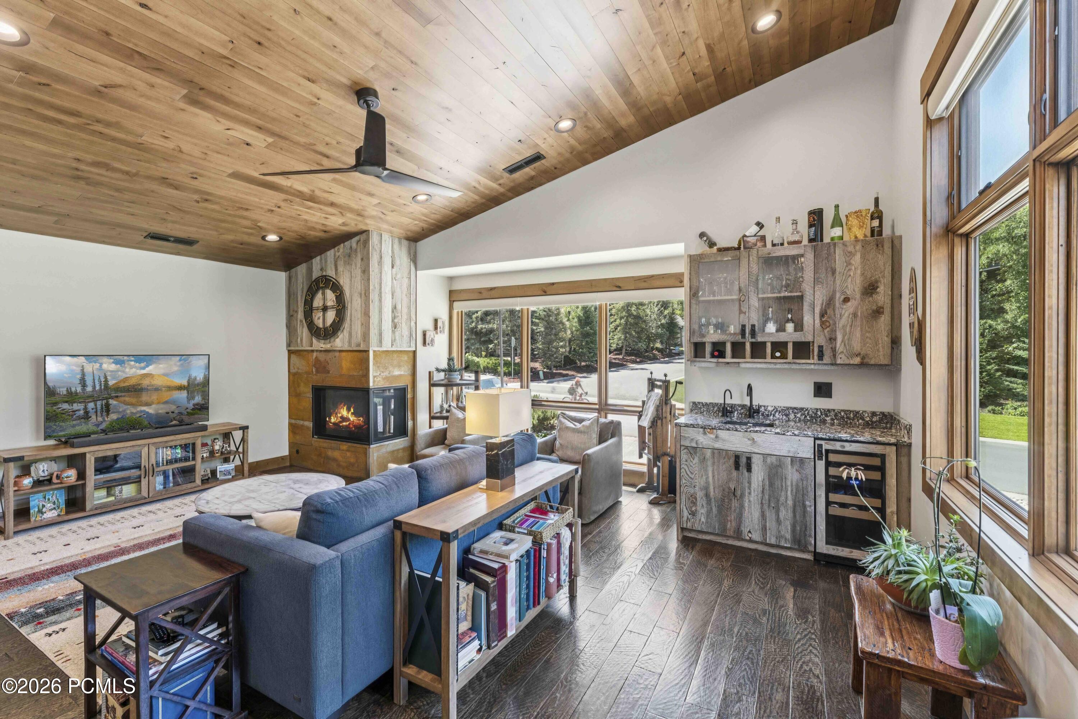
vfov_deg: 75.5
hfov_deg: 98.5
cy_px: 360
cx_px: 539
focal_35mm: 16
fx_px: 464
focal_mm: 15.5
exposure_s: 1/30
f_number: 7.1
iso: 500
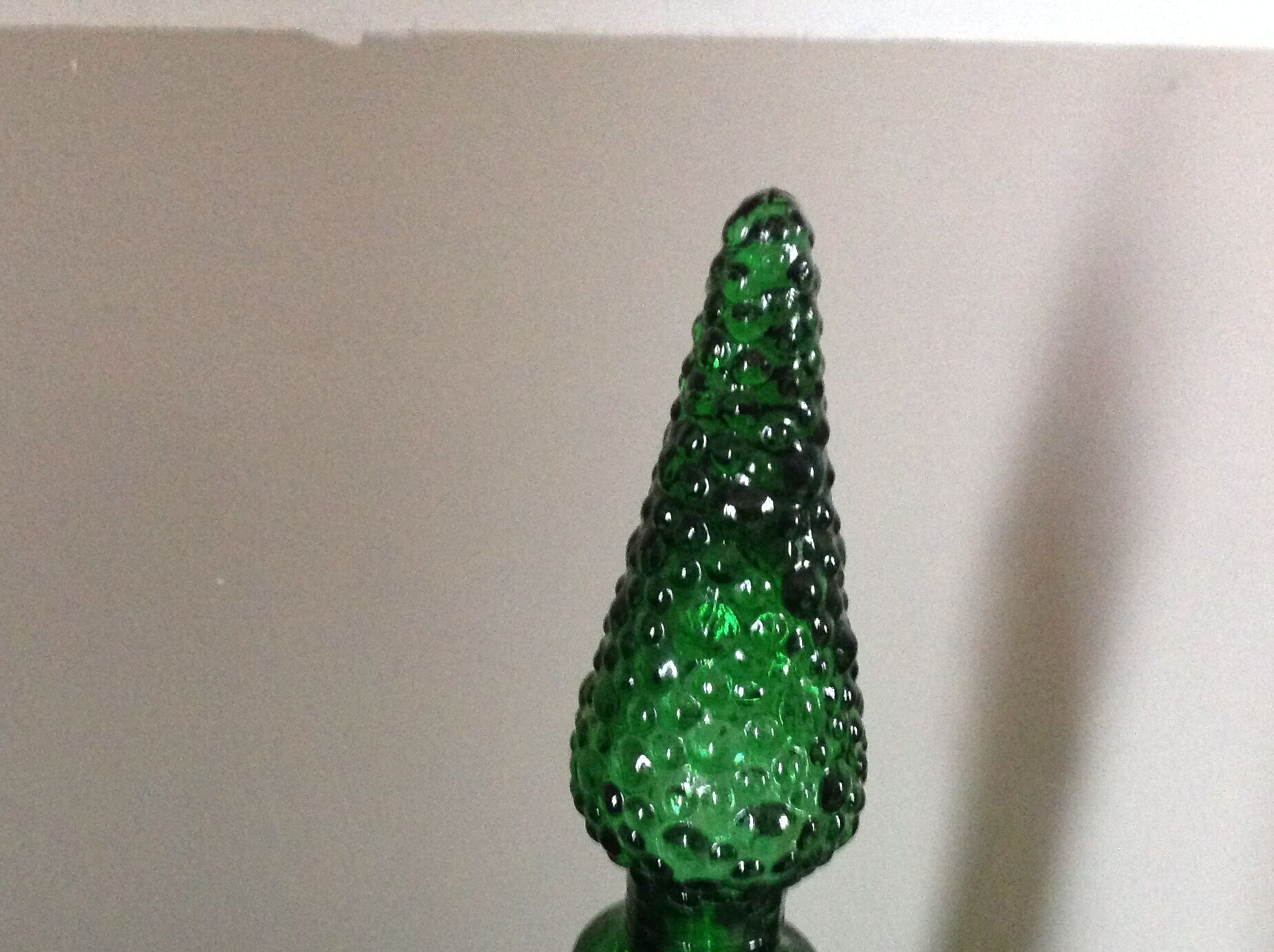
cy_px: 665
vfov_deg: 29.3
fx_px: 1801
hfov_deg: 38.9
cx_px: 534
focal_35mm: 49
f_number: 2.4
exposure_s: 1/15
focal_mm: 4.28
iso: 640
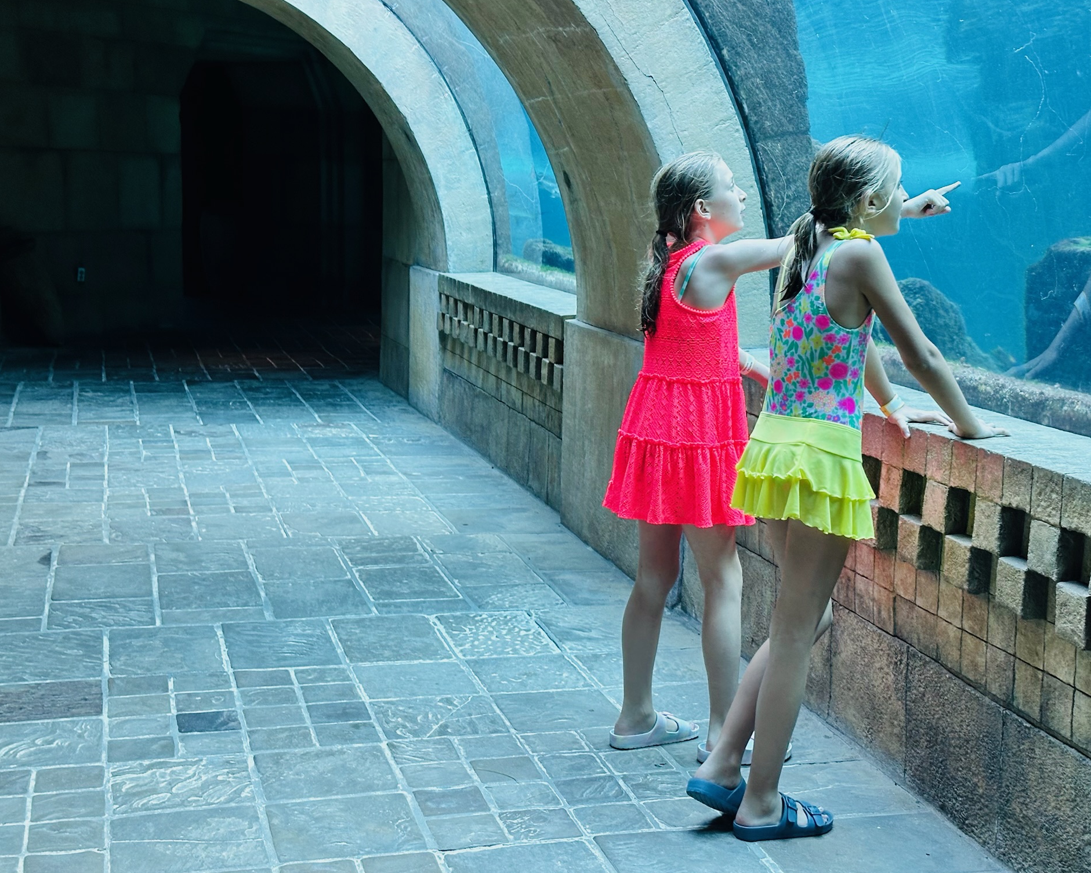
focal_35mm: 51
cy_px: 430
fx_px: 1647
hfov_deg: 36.7
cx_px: 545
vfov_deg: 29.7
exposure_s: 1/60
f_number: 1.78
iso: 160
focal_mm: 6.86
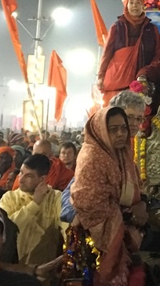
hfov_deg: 12.9
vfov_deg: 23.5
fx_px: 673
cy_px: 46
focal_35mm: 89
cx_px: 230
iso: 250
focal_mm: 4.15
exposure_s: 1/25
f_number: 2.2
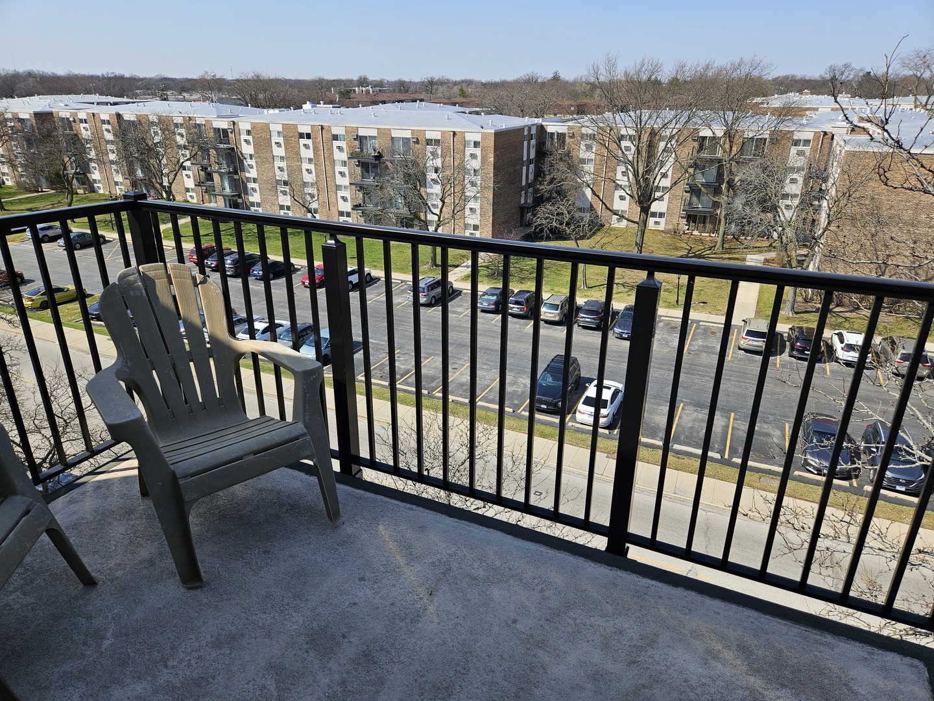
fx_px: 621
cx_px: 467
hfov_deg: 73.9
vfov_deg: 58.9
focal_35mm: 23
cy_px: 350
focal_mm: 5.4
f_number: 1.8
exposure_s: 1/1606
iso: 32
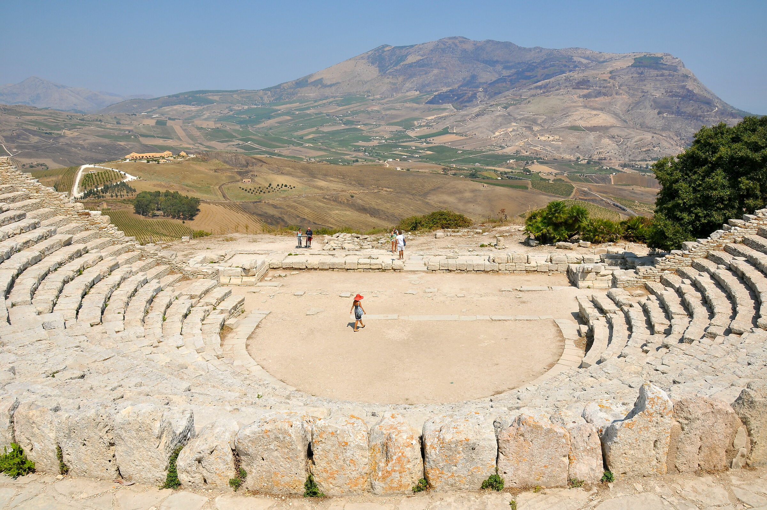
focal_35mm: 27
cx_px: 384
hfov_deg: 67.4
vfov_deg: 47.8
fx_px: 575
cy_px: 255
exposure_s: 1/400
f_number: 10
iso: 200
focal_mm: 18
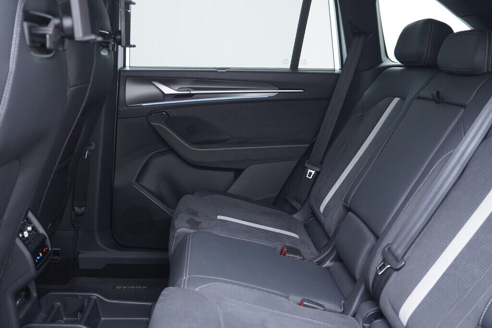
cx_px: 246
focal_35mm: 36
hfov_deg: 53.1
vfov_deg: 36.9
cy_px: 164
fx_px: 492
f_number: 2.8
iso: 800
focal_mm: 24
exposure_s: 1/40
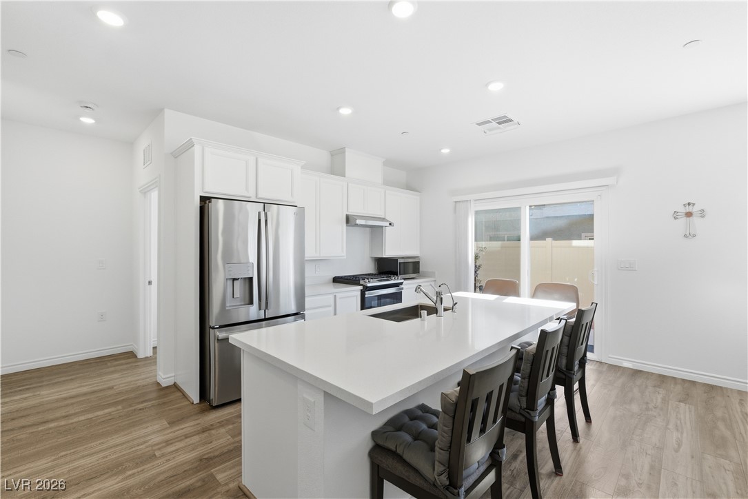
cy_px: 250
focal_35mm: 15
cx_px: 374
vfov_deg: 77.4
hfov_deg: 100.4
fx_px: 312
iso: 500
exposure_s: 1/1600
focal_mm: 10
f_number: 7.1
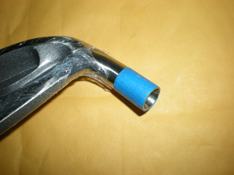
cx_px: 117
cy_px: 88
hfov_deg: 49.0
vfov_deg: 37.7
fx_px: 257
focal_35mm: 38
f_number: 4.6
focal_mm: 6.3
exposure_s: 1/60
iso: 64
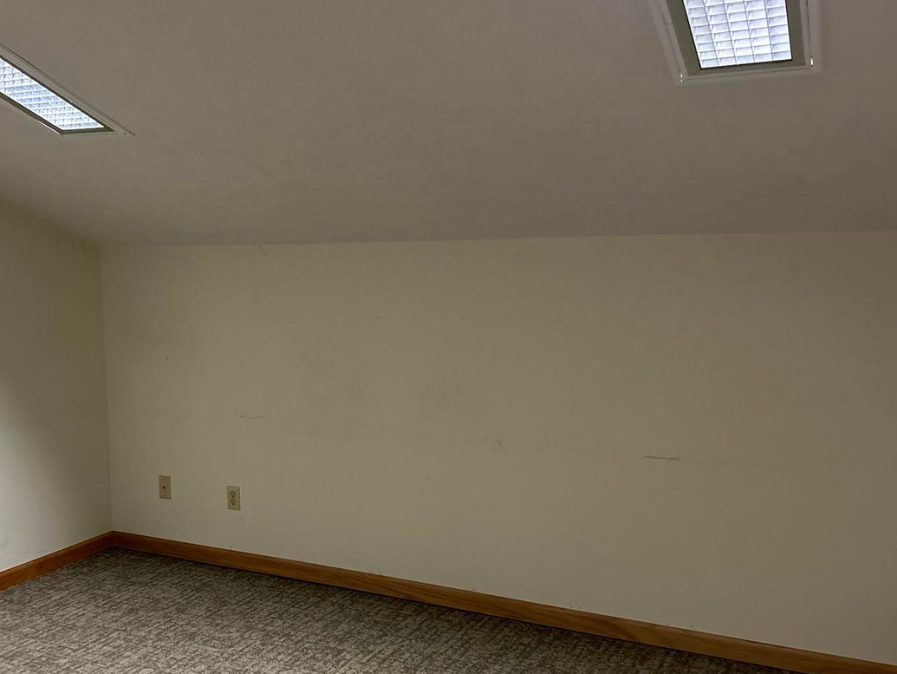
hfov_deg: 48.1
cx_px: 293
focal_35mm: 38
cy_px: 433
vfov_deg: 37.4
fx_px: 985
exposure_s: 1/60
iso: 250
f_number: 1.5
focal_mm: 5.7
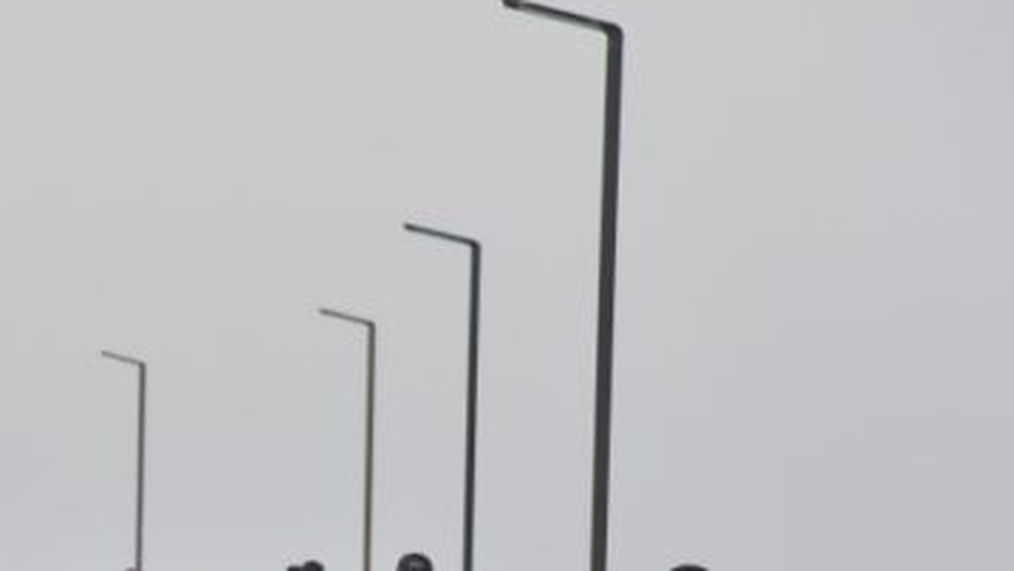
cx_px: 102
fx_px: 18043
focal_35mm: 671
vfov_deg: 1.8
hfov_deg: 3.2
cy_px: 705
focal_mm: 300
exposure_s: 1/500
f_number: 11
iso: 1600
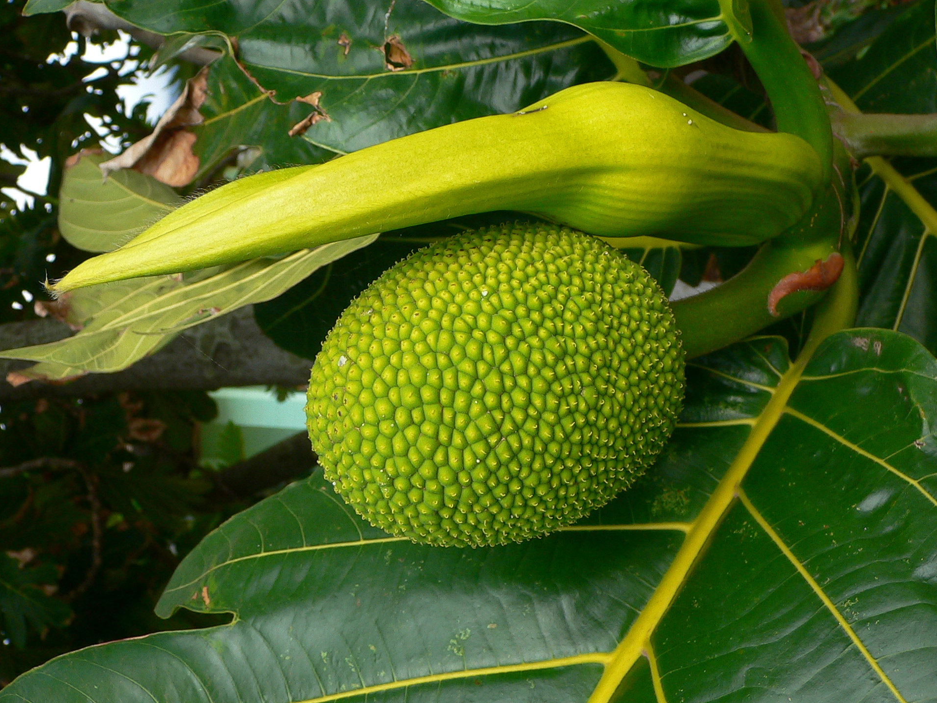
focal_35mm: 37
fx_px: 1001
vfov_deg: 38.7
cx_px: 471
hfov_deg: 50.1
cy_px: 357
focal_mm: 4.6
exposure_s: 1/250
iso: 80
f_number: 4
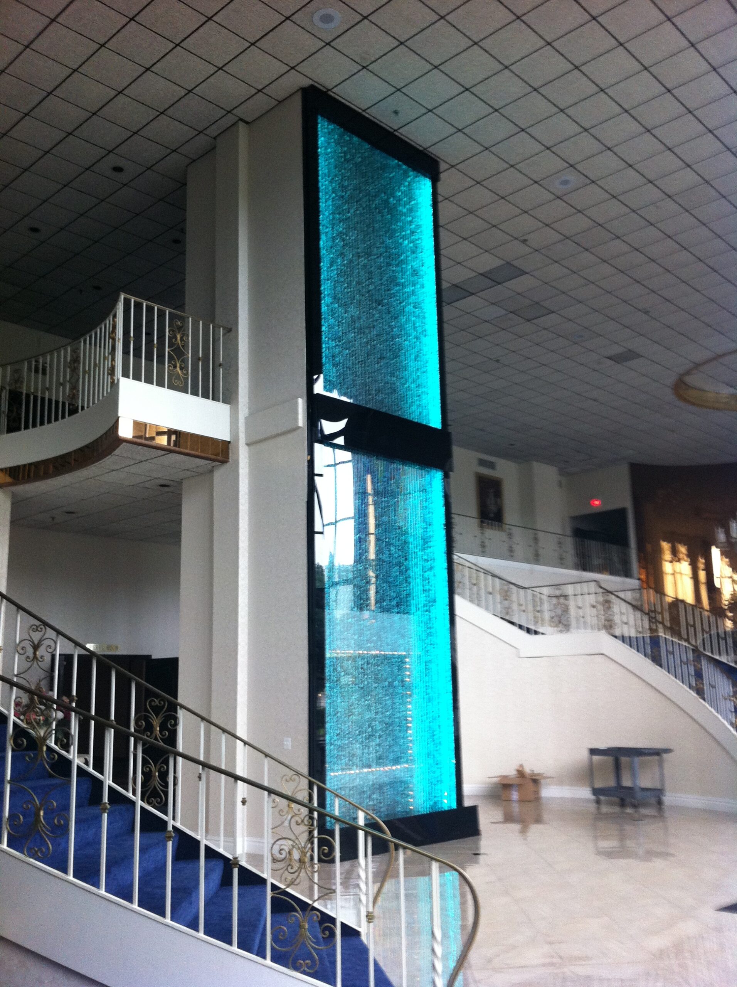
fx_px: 996
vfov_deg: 52.7
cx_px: 368
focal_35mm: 35
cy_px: 494
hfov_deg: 40.6
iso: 125
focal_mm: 3.85
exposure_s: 1/15
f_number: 2.8
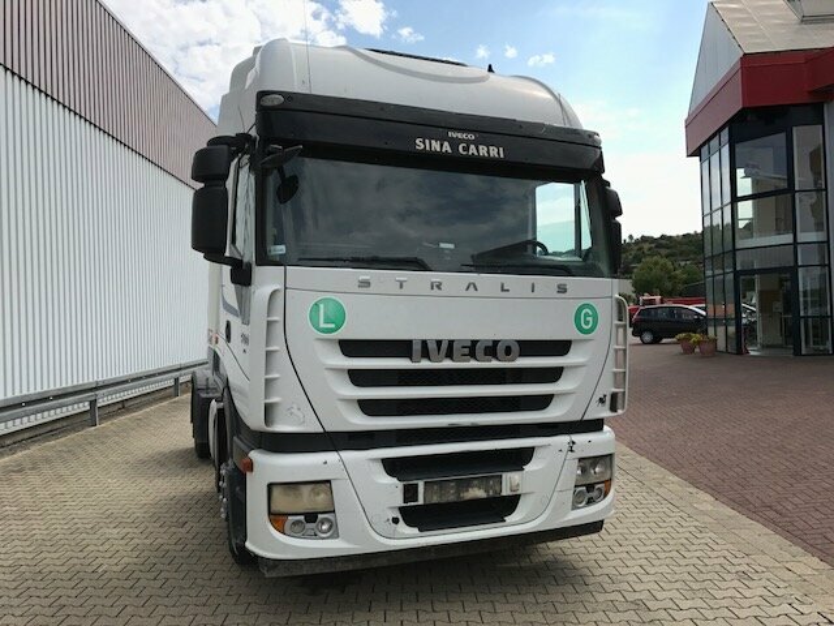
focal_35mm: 28
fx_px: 675
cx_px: 417
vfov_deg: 49.7
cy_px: 313
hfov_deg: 63.4
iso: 20
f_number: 1.8
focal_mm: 3.99
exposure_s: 1/2591
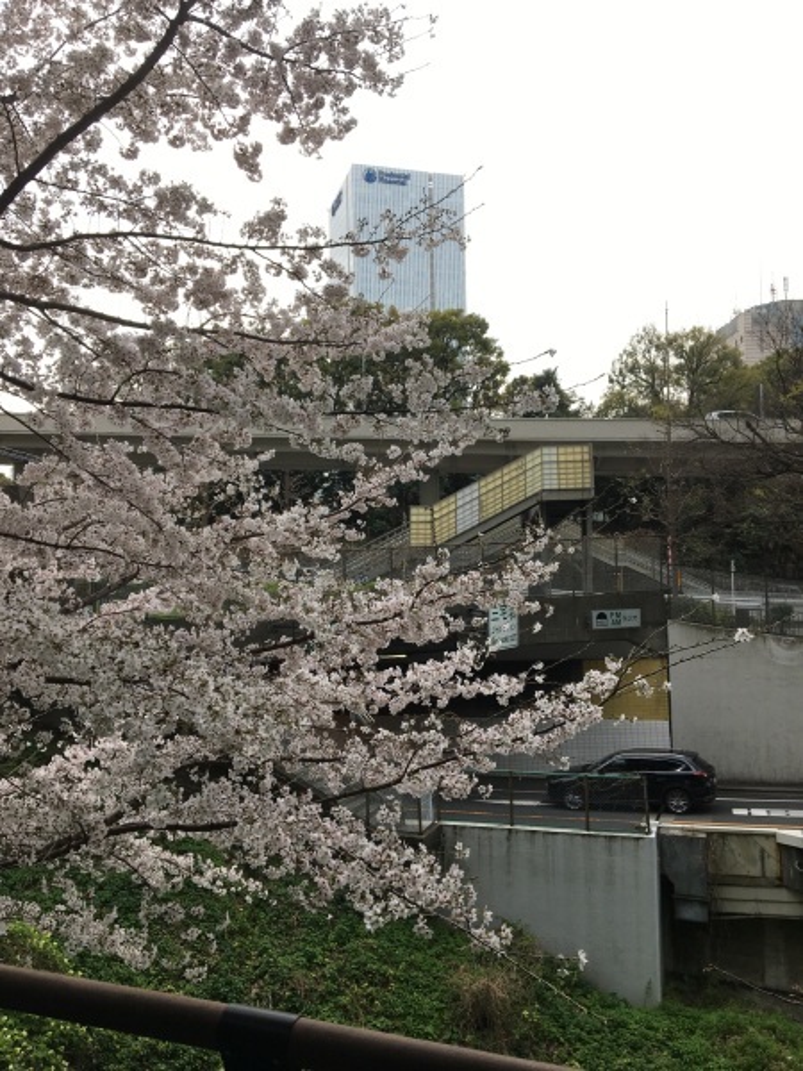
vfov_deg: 61.7
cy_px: 536
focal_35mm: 29
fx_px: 897
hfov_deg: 48.2
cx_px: 402
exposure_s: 1/400
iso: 25
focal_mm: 4.15
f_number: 2.2
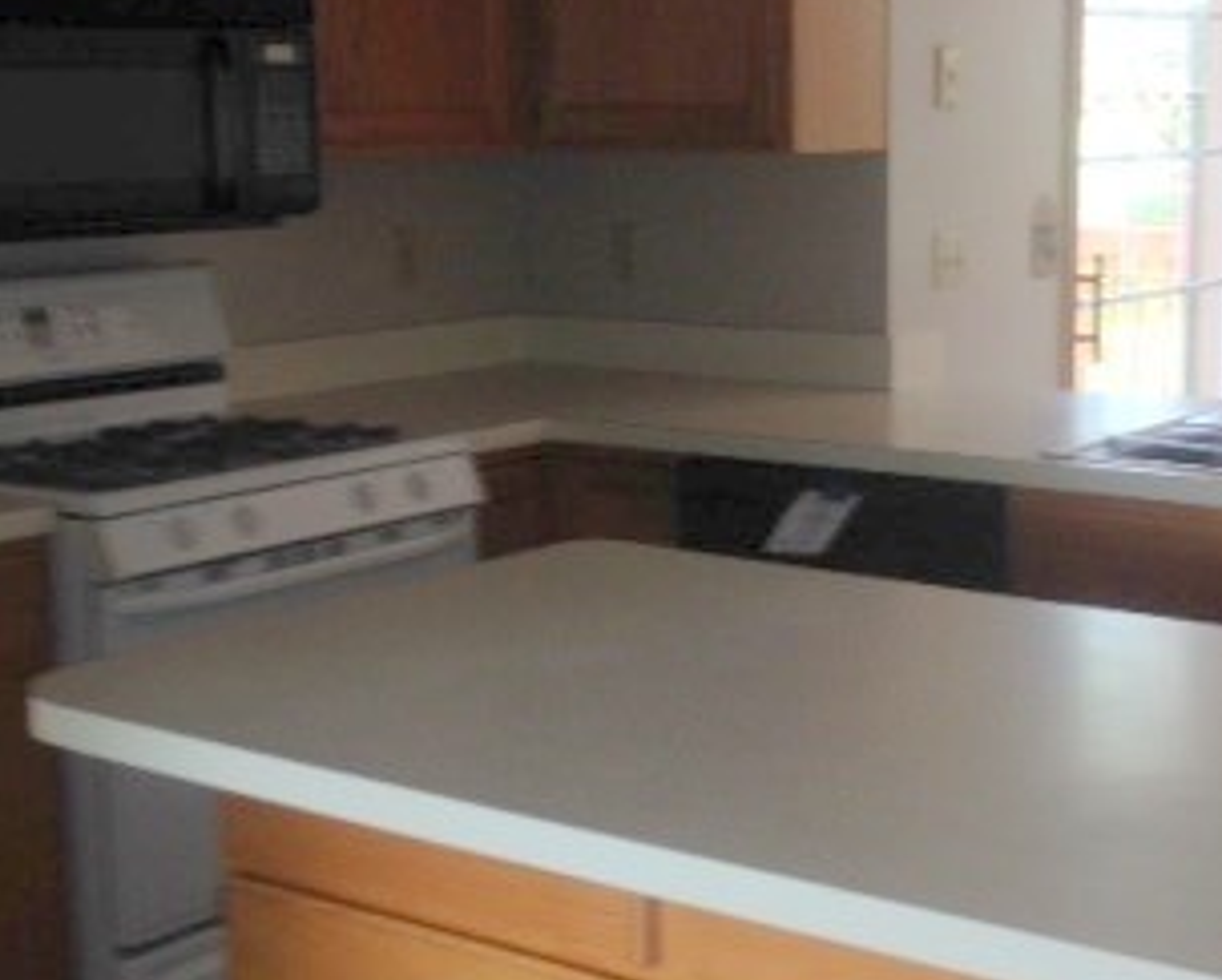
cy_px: 468
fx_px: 2462
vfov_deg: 22.5
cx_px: 669
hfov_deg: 27.9
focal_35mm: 68
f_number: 2.4
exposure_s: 1/20
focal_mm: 4.12
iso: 64
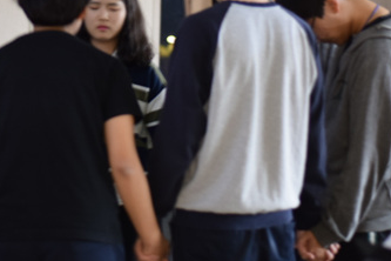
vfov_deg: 9.5
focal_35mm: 144
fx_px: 1564
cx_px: 133
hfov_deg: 14.2
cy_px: 36
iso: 500
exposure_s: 1/5
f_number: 1.8
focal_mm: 50
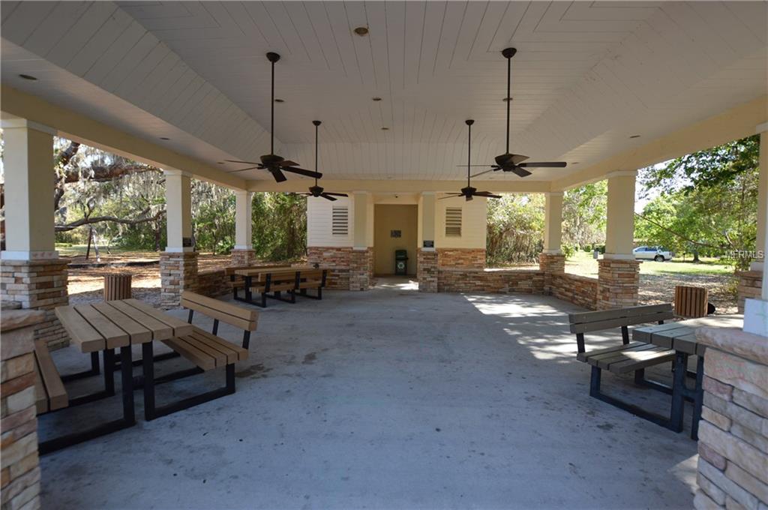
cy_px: 255
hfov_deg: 100.5
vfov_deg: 77.2
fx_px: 320
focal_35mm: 15
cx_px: 384
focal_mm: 10
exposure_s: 1/125
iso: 220
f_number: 5.6
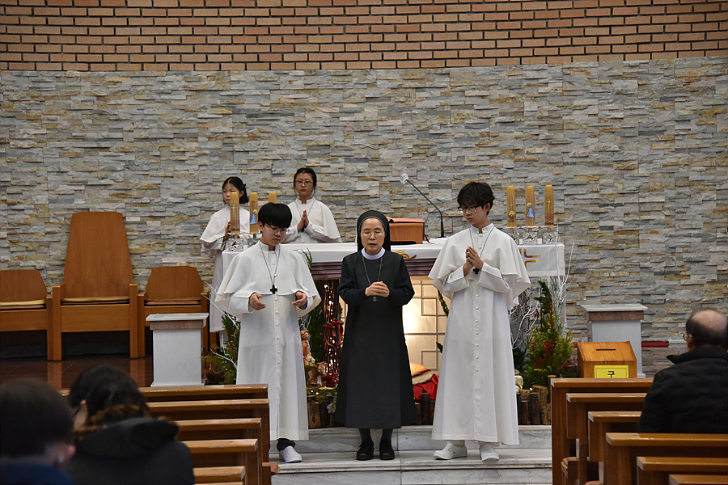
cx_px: 364
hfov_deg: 16.8
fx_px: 2467
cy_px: 242
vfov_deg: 11.2
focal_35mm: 122
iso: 3200
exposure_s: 1/125
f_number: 5.6
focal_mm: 122
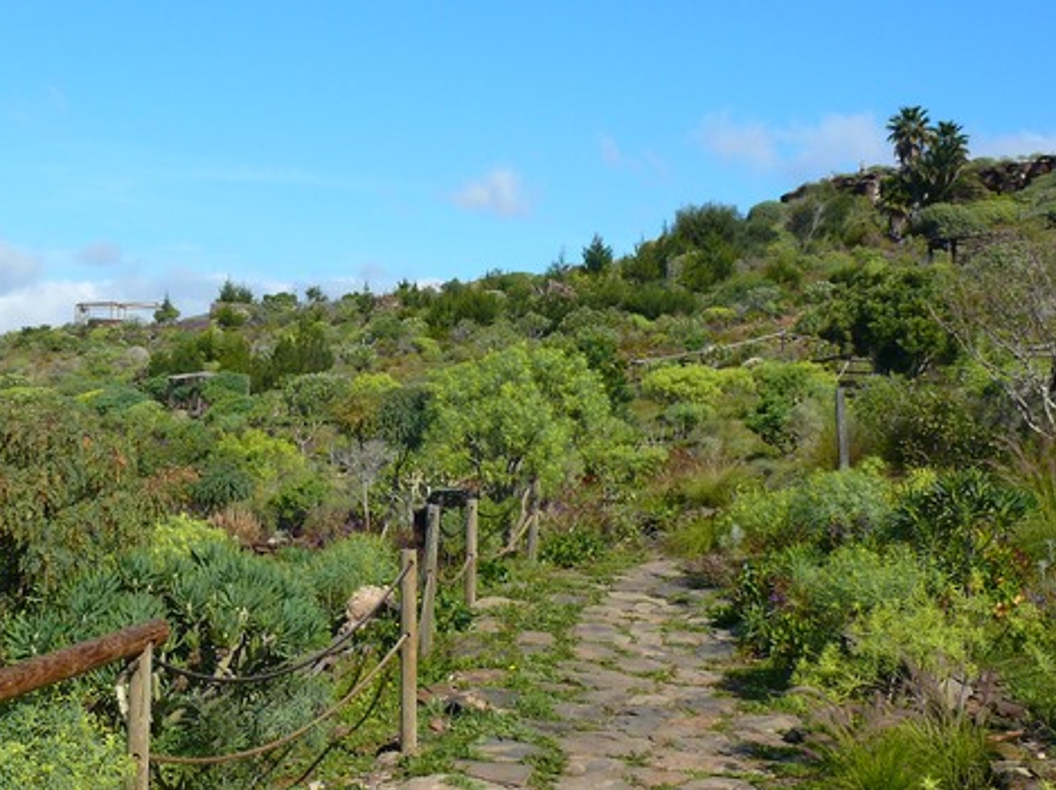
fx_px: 1707
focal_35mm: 56
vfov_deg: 26.1
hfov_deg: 33.8
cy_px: 423
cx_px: 279
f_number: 5.6
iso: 100
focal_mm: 7.4
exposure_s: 1/200
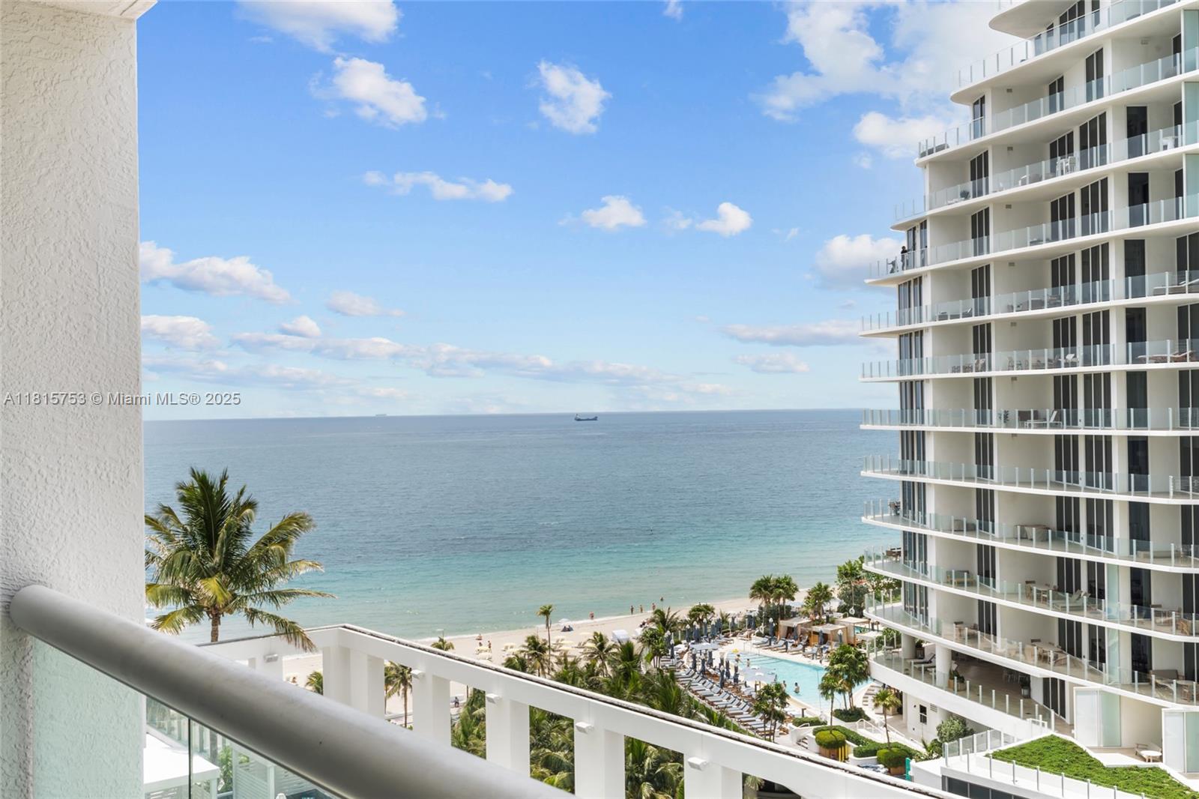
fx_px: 1165
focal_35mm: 35
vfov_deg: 37.8
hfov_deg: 54.4
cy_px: 400
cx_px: 600
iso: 250
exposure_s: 1/30
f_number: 14
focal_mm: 35
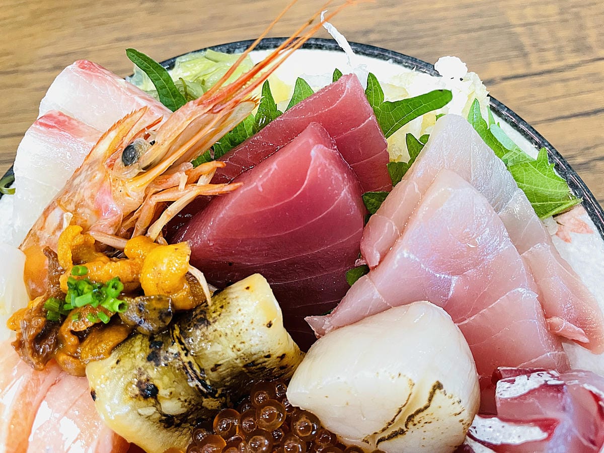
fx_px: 454
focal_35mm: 26
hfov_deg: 67.3
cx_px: 302
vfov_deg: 53.1
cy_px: 226
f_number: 1.6
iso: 200
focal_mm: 4.2
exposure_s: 1/60
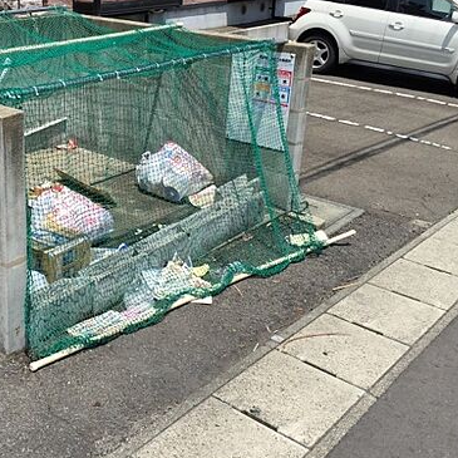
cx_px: 88
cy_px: 167
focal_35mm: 45
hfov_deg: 36.2
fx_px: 674
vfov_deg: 37.3
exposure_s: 1/2198
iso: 32
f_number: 2.2
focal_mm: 4.15
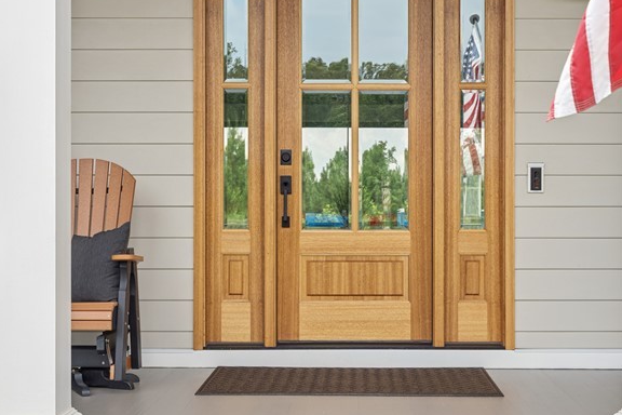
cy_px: 117
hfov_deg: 30.5
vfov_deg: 20.5
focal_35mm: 66
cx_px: 365
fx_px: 1140
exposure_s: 1/100
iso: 100
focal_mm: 35
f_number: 9
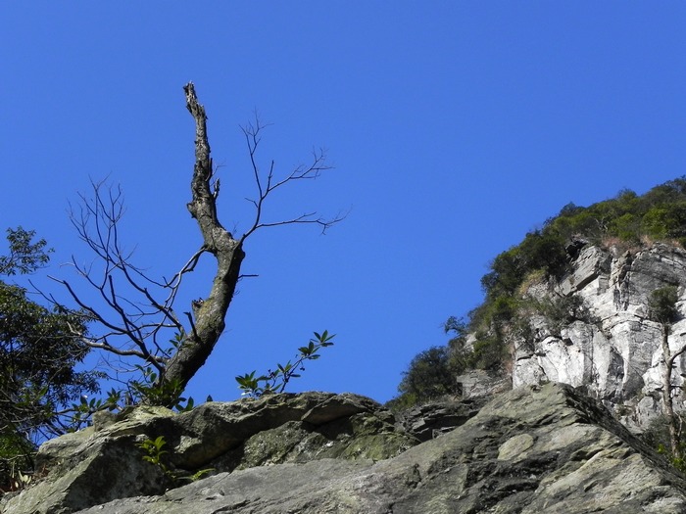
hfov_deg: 26.0
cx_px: 343
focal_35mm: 75
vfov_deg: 19.6
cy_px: 257
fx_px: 1486
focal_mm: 13.4
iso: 160
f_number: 7.1
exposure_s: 1/375
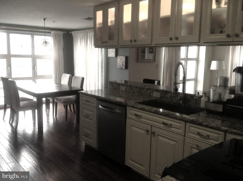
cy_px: 90
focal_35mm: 35
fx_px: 245
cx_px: 122
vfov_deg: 40.6
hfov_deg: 52.7
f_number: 2.4
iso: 64
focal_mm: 4.28
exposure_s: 1/40
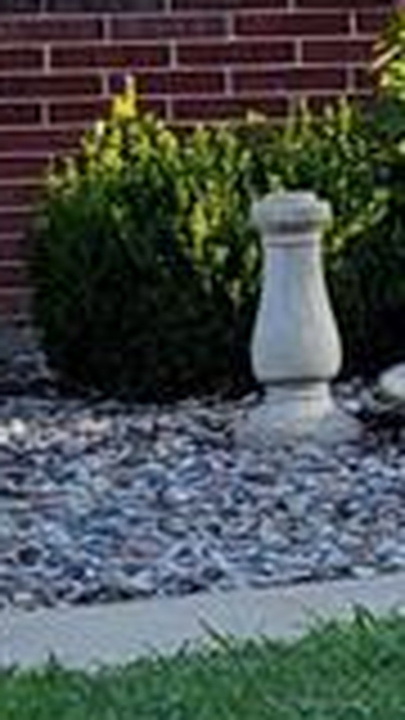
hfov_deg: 4.2
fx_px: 5422
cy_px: -266
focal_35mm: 284
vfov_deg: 7.5
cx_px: 878
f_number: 1.8
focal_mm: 5.4
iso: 40
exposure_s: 1/976
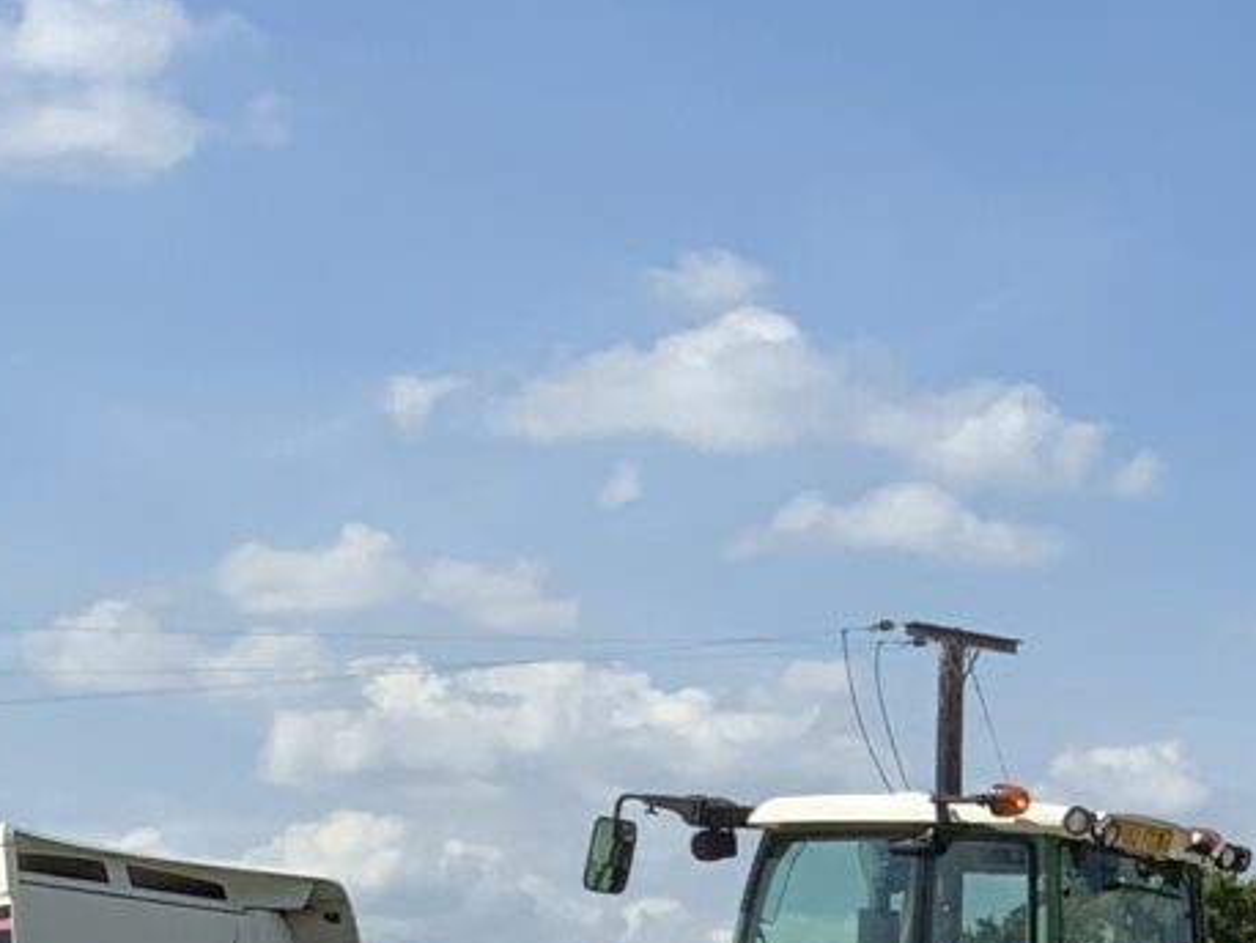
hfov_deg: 11.8
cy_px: 1379
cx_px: 1722
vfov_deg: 9.0
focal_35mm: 162
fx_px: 5881
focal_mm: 3
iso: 16
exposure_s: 1/2141
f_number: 1.8
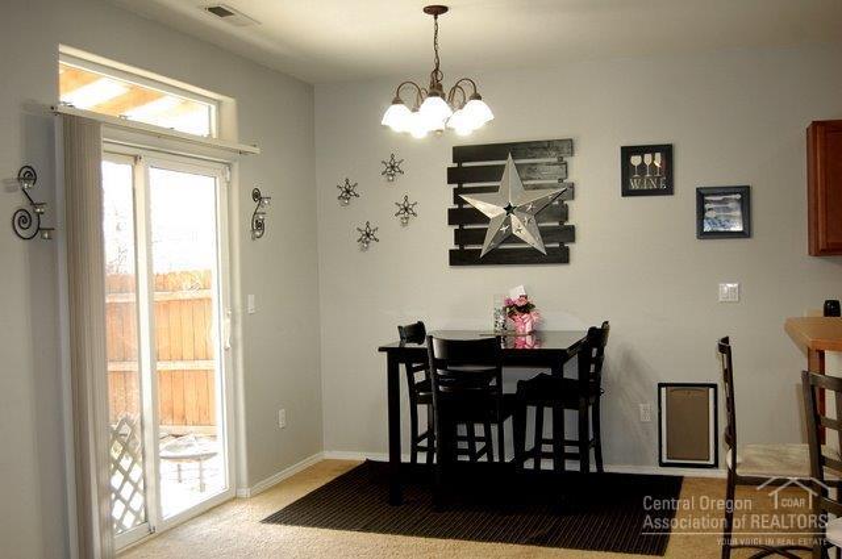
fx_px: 841
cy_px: 280
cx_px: 421
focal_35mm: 36
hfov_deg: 53.2
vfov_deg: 36.8
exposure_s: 1/60
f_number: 4
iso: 400
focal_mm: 24
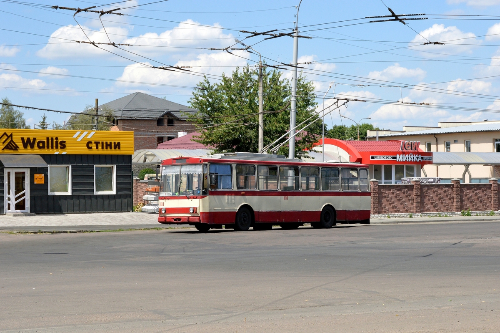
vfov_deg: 16.5
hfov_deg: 24.6
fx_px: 1145
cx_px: 250
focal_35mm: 82
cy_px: 166
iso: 800
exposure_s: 1/640
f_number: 13
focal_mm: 55
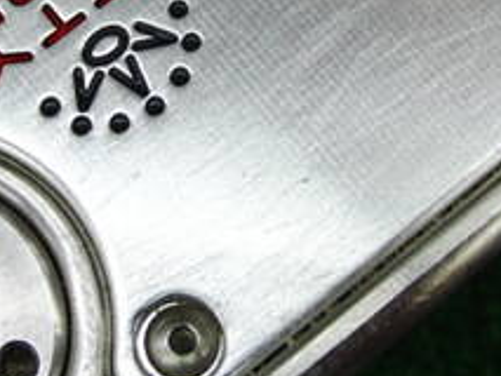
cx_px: 261
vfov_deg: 13.3
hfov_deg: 17.7
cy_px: 68
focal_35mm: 111
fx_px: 1607
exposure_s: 1/80
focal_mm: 6.42
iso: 200
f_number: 3.6
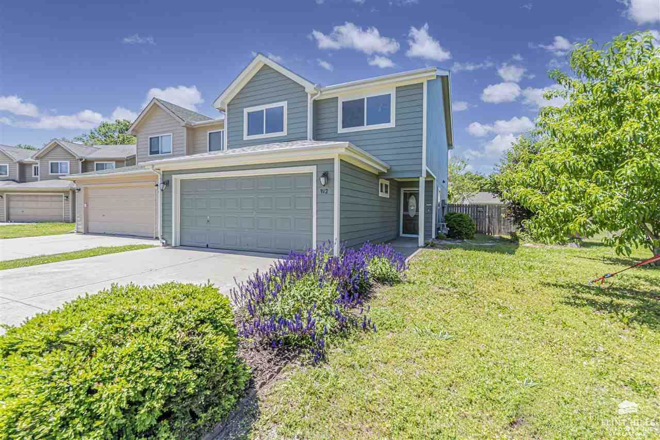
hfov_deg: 100.4
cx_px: 330
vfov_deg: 77.3
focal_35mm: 15
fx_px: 275
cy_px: 220
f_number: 8
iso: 100
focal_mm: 10
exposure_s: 1/200
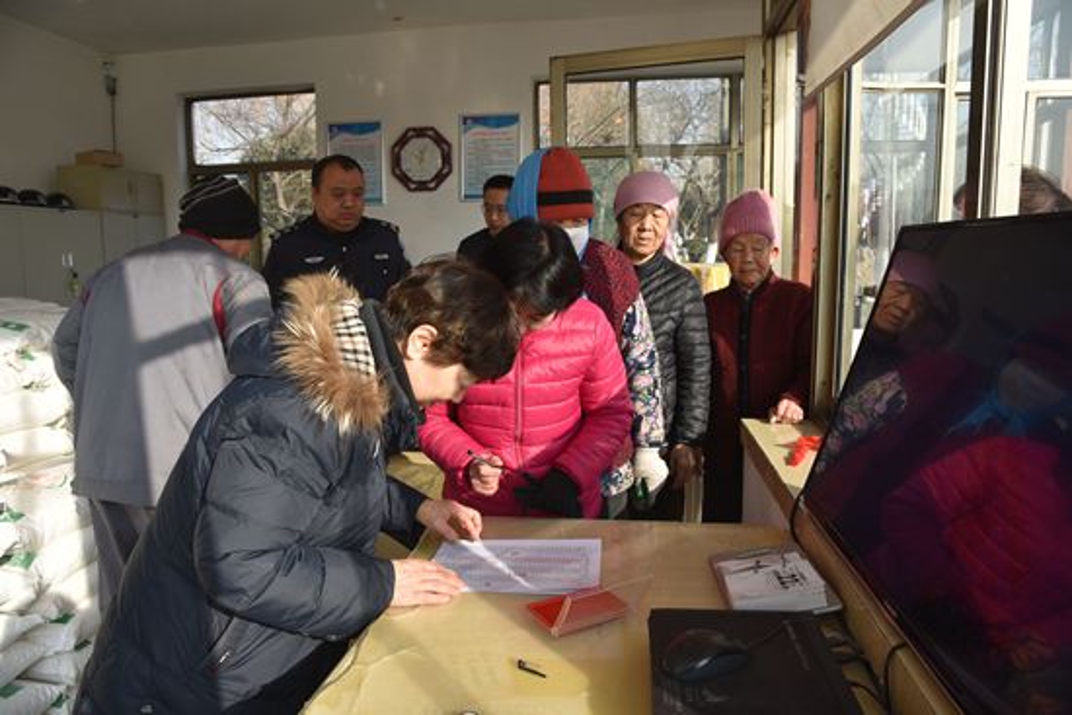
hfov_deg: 73.7
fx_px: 715
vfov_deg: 53.2
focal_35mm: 24
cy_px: 358
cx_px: 536
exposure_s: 1/250
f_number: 8
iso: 320
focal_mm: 24
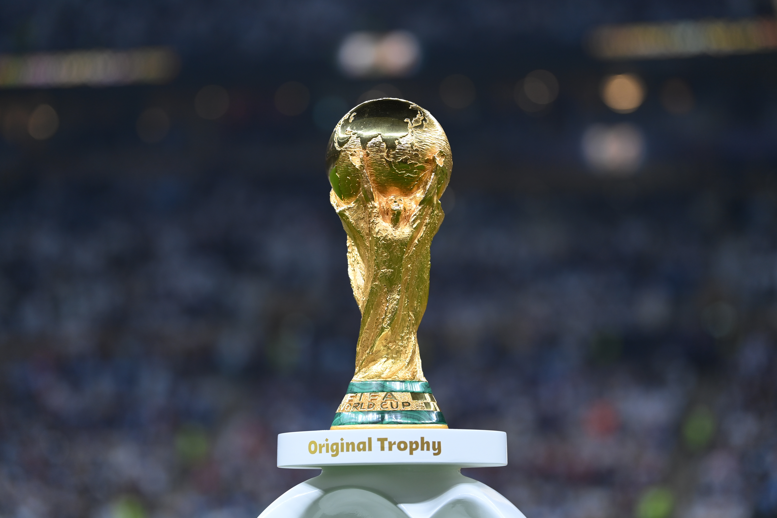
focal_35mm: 122
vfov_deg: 11.2
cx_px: 388
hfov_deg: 16.8
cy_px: 259
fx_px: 2633
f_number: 2.8
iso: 1000
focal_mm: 122
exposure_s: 1/800
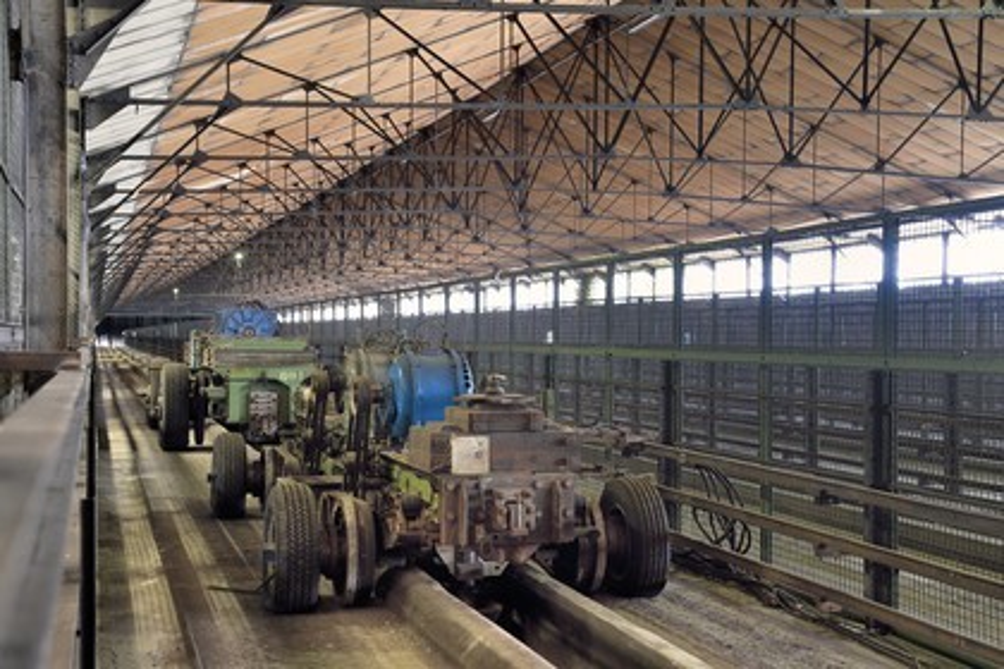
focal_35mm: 50
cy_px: 334
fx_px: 1394
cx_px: 502
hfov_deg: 39.6
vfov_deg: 27.0
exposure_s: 2
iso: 400
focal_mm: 50
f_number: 6.3
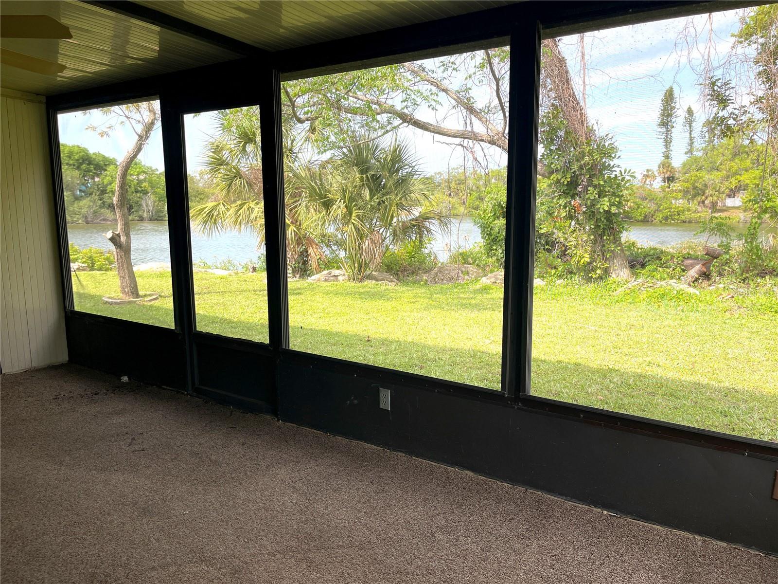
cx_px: 389
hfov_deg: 69.4
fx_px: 562
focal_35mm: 25
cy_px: 292
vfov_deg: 54.9
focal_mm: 5.1
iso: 32
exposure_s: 1/696
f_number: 1.6
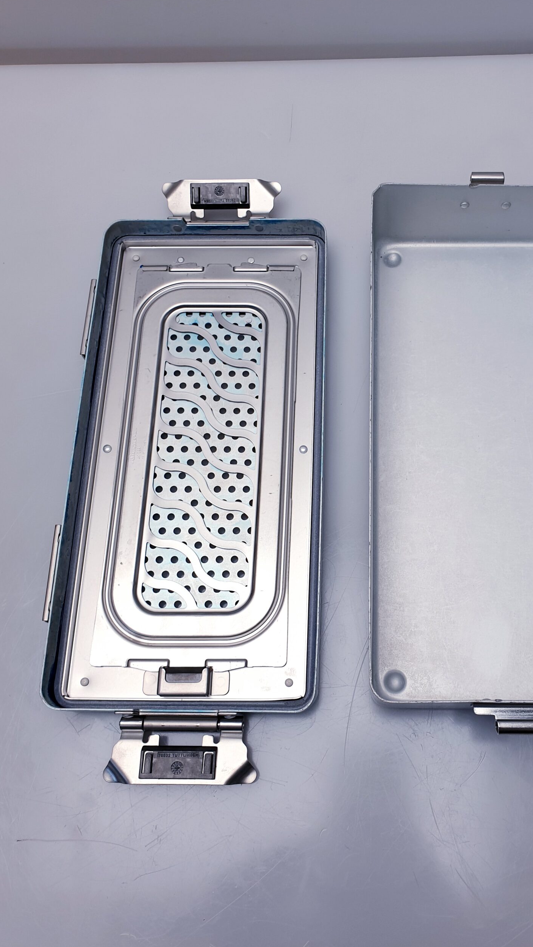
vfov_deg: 66.1
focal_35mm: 29
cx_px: 357
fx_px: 729
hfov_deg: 39.7
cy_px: 480
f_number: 2.4
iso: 50
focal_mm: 4.3
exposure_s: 1/100
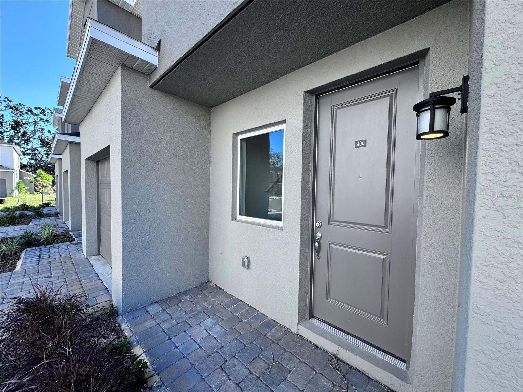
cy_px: 196
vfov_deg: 85.7
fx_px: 212
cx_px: 262
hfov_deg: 102.1
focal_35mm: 14
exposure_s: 1/407
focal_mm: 2.22
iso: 40
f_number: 2.2
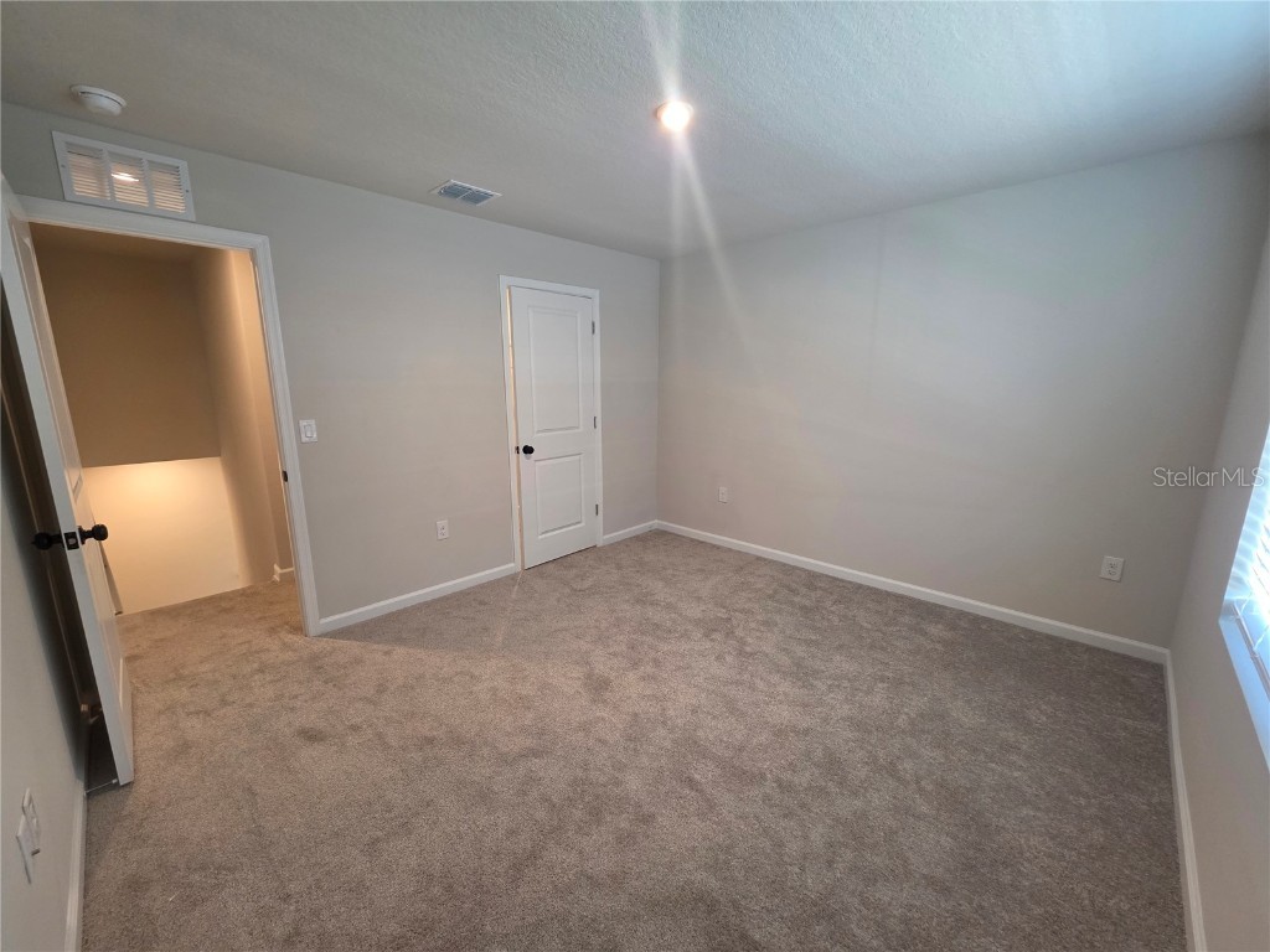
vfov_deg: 89.9
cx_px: 635
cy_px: 476
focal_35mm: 13
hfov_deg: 106.2
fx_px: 477
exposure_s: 1/60
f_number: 1.9
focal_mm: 2.2
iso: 200
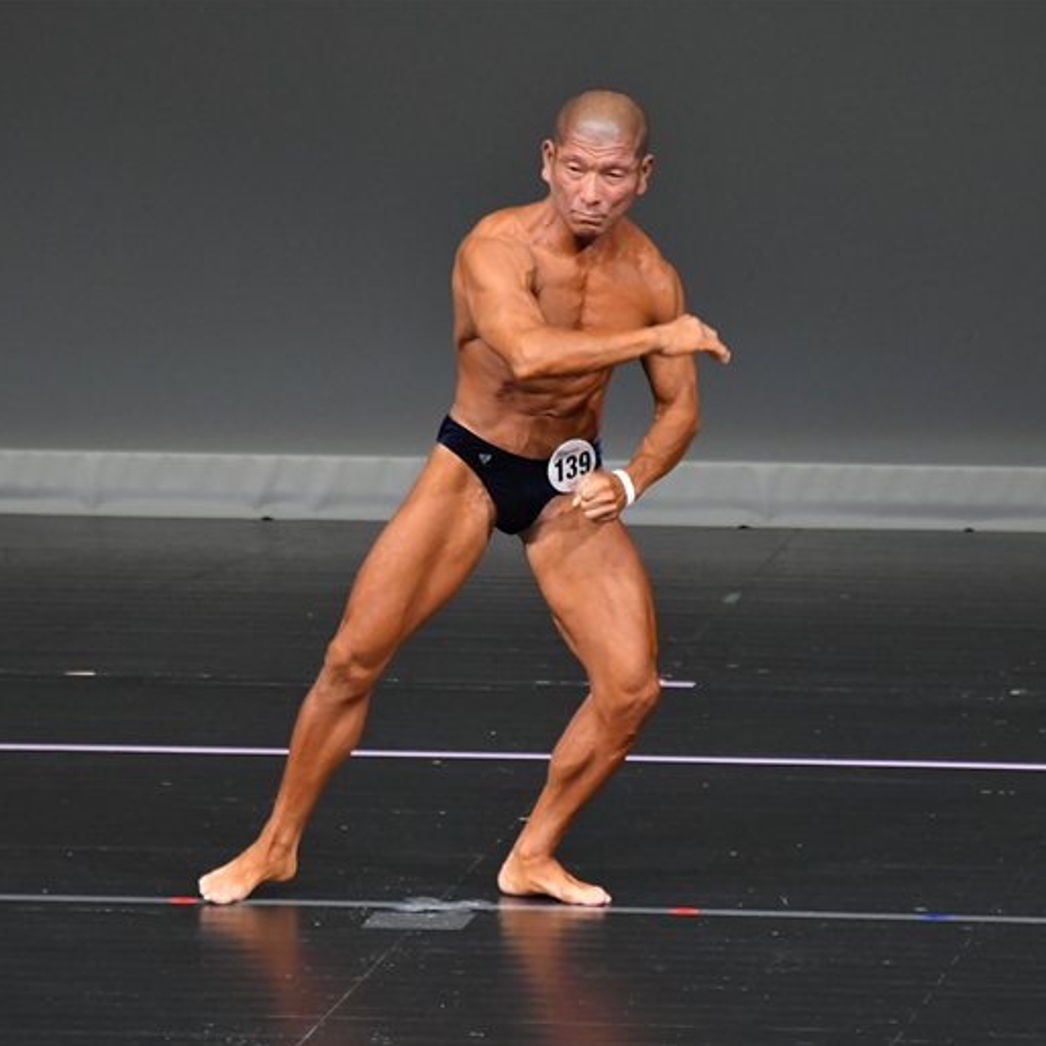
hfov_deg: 3.6
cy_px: 522
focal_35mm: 481
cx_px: 554
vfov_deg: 3.6
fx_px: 16444
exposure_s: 1/400
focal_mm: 250
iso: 4000
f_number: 5.6
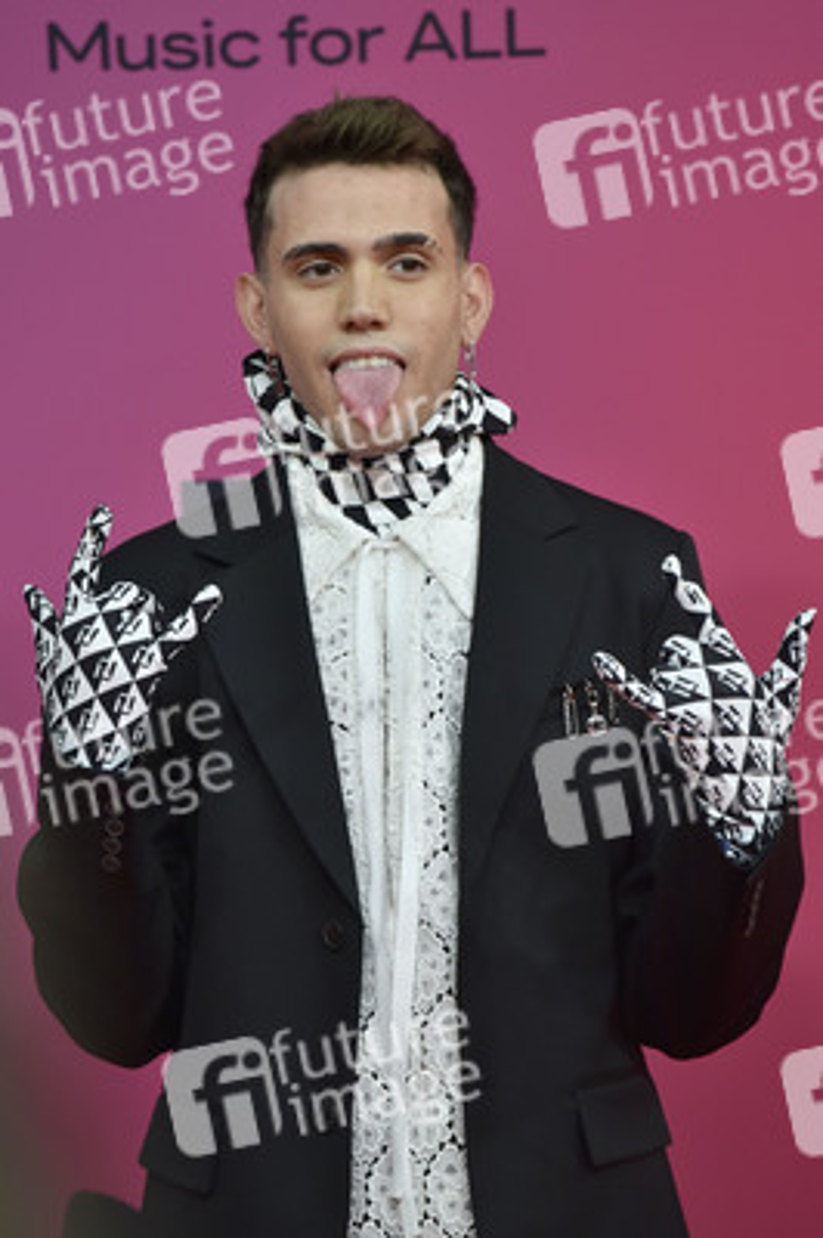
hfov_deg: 6.9
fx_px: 6870
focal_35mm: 200
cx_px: 412
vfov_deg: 10.3
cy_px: 619
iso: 2000
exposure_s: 1/250
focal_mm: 200
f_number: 5.6
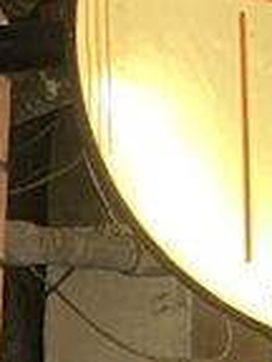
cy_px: 158
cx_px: 441
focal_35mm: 185
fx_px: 1938
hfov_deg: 7.8
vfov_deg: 10.7
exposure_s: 1/60
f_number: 1.8
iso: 250
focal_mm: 4.25
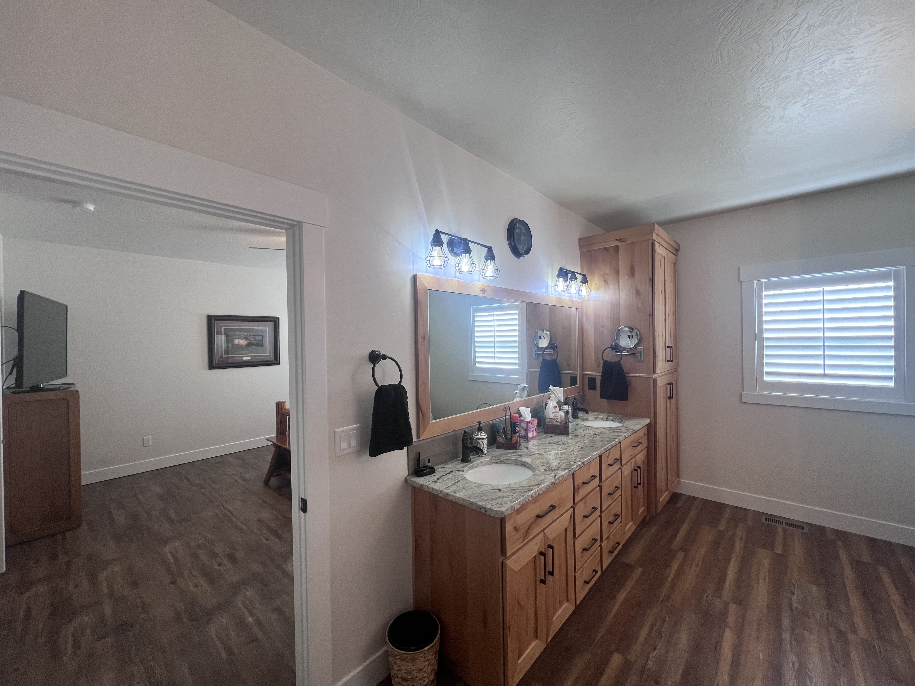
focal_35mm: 13
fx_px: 344
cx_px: 458
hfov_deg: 106.2
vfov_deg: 89.9
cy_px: 343
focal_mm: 1.57
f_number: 1.8
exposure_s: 1/120
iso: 125
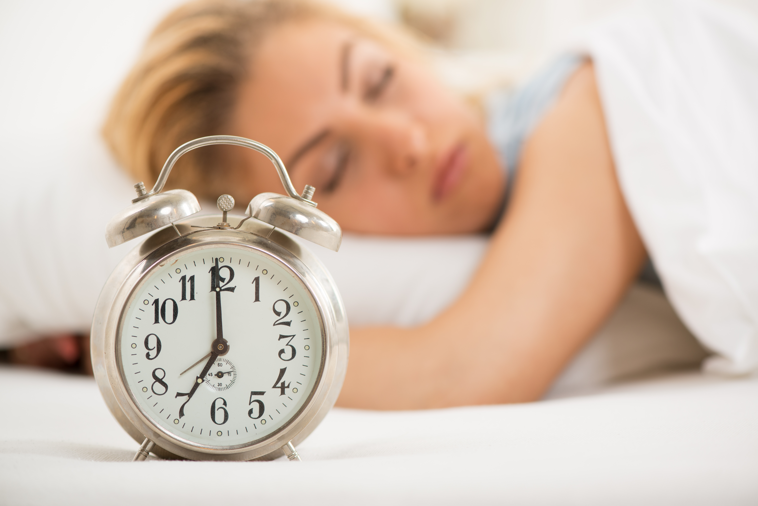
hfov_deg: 19.4
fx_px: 2212
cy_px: 253
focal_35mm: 105
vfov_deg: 13.1
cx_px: 379
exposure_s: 1/125
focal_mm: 105
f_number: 4
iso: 100
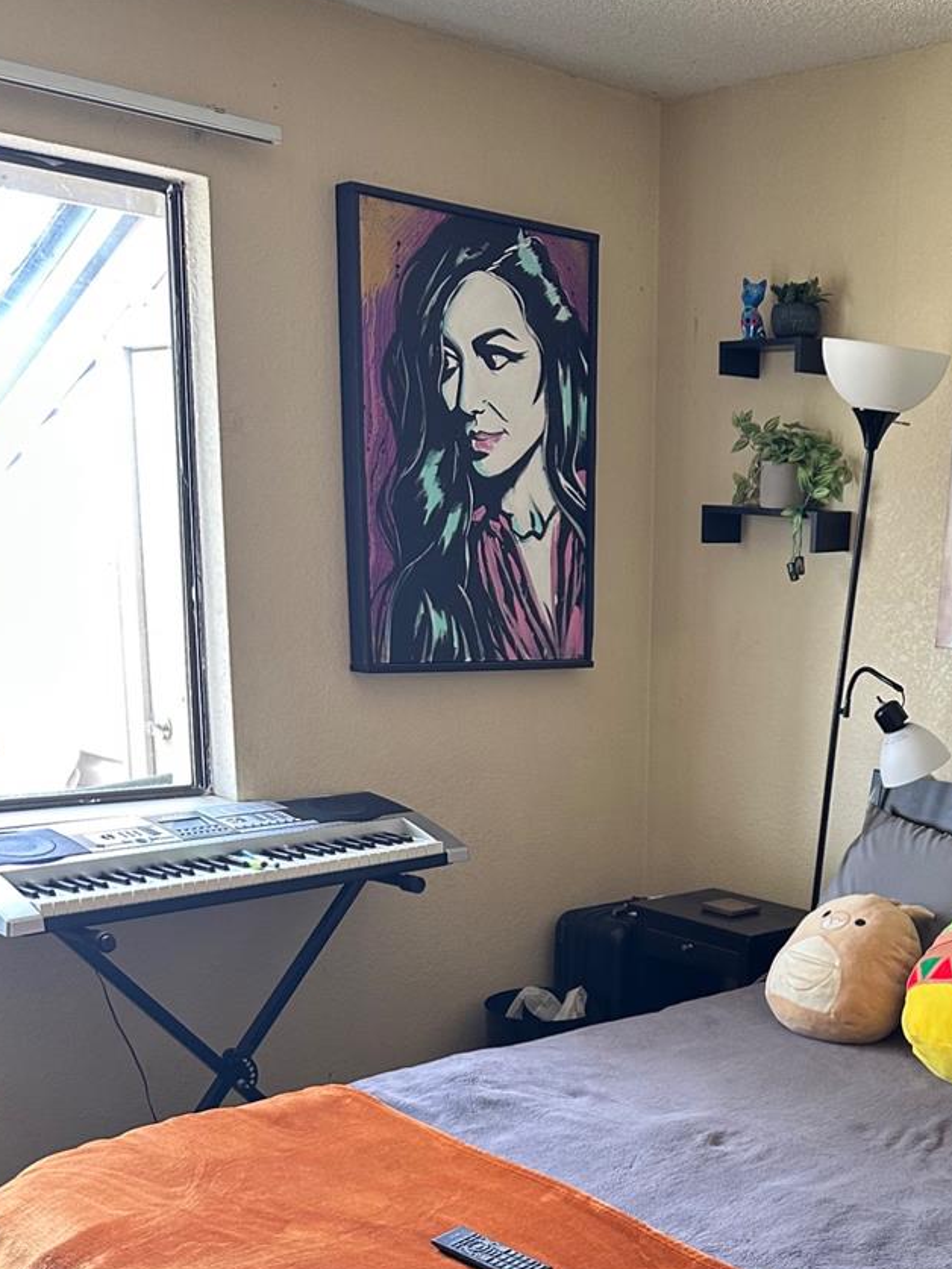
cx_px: 760
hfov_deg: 32.7
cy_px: 972
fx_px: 1576
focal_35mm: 43
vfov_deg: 42.3
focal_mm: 6.86
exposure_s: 1/101
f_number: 1.78
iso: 250
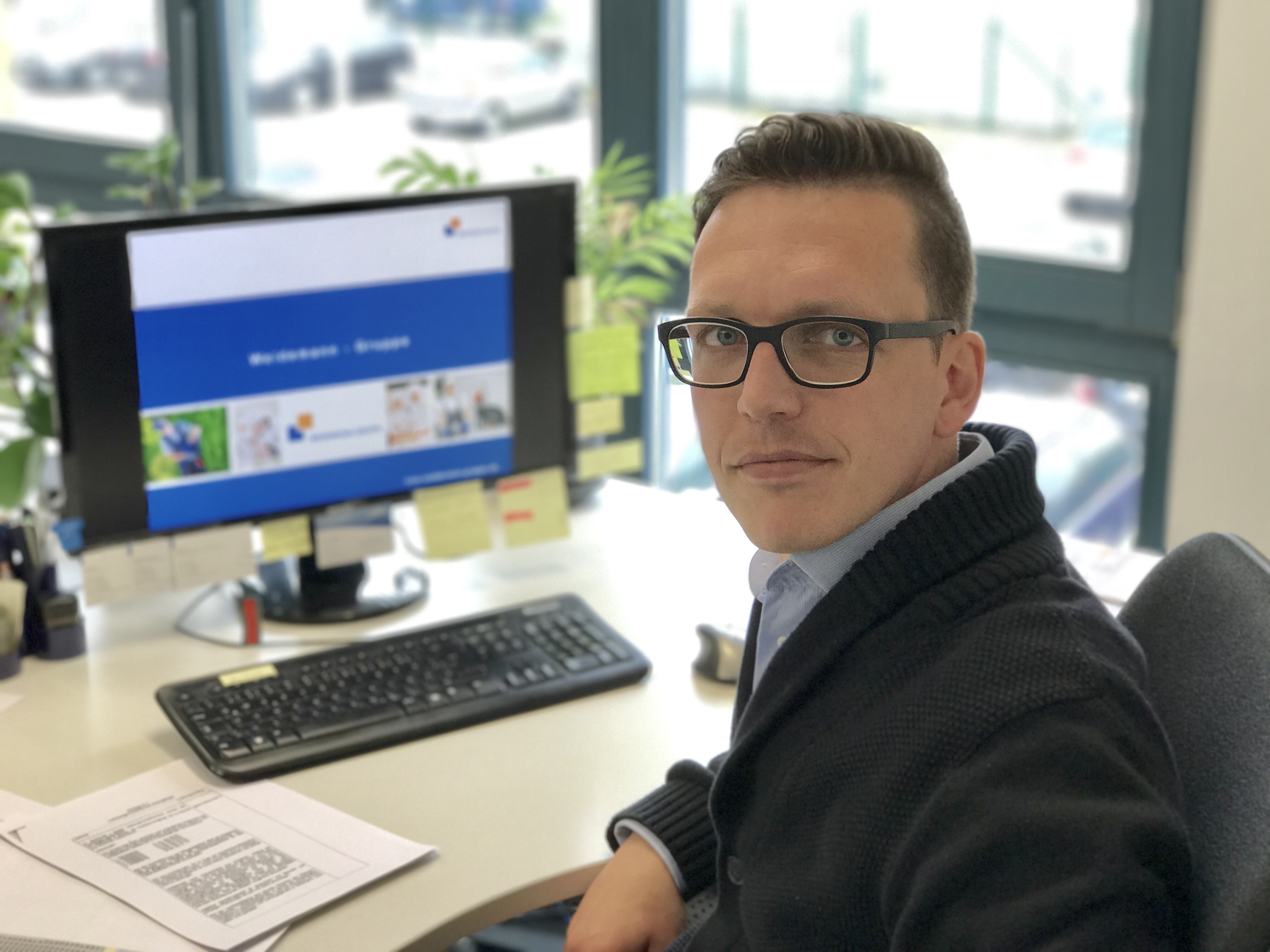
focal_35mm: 57
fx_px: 2091
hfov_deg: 33.8
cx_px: 635
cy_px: 476
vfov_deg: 25.7
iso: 80
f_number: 2.8
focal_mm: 6.6
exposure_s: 1/50
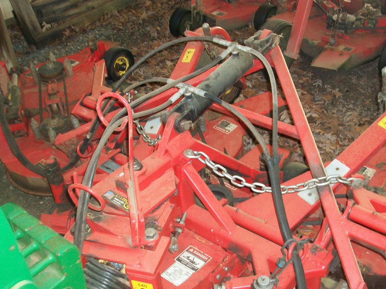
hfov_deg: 43.6
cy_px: 179
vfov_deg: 33.4
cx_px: 232
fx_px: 479
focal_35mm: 43
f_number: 2.8
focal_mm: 5.7
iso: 160
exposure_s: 1/60
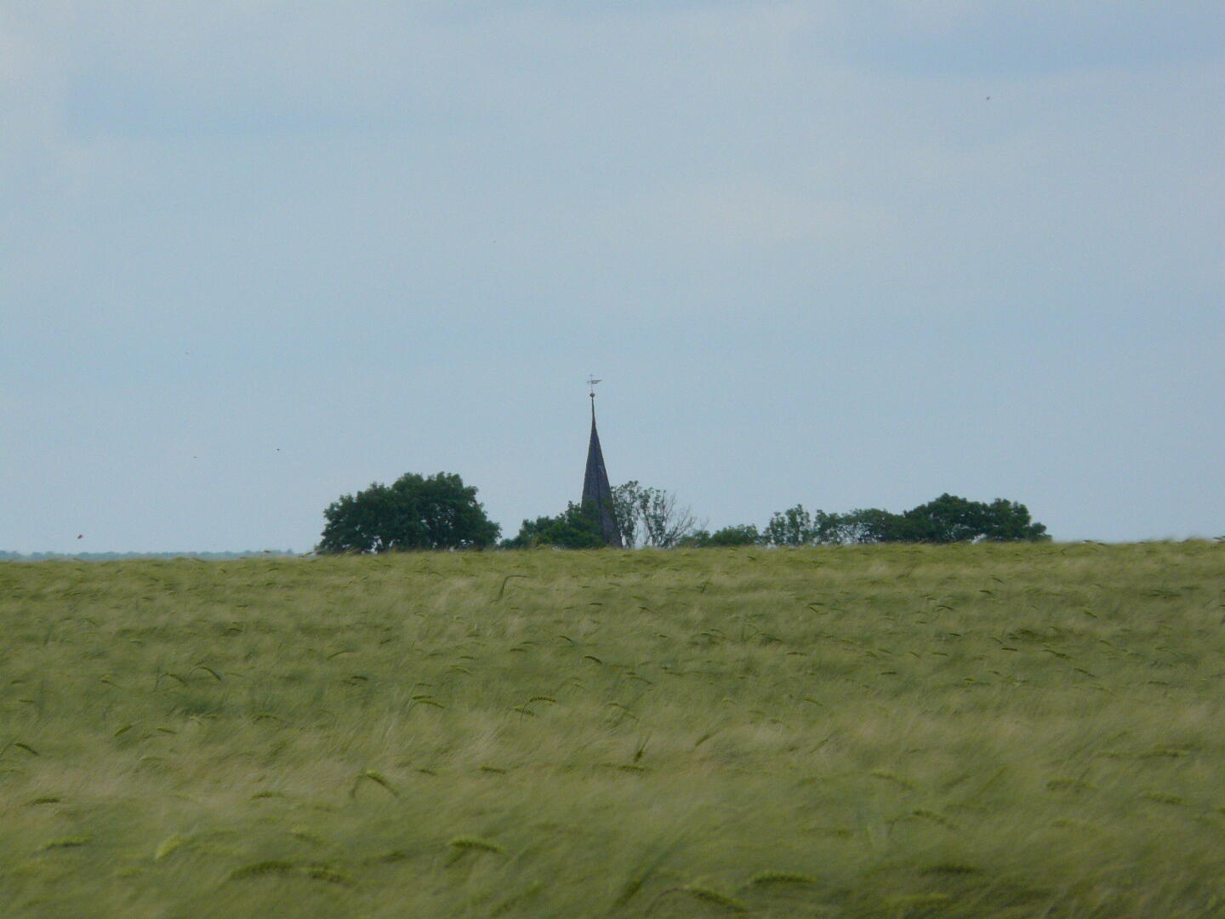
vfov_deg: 3.4
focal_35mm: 432
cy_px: 460
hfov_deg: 4.6
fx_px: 15288
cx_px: 612
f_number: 8
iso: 200
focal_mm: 72
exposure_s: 1/500
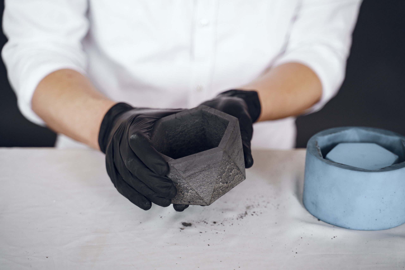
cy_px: 135
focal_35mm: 75
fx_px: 844
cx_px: 202
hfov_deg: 27.0
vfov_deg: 18.2
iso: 400
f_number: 2.8
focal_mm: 75
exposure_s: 1/320
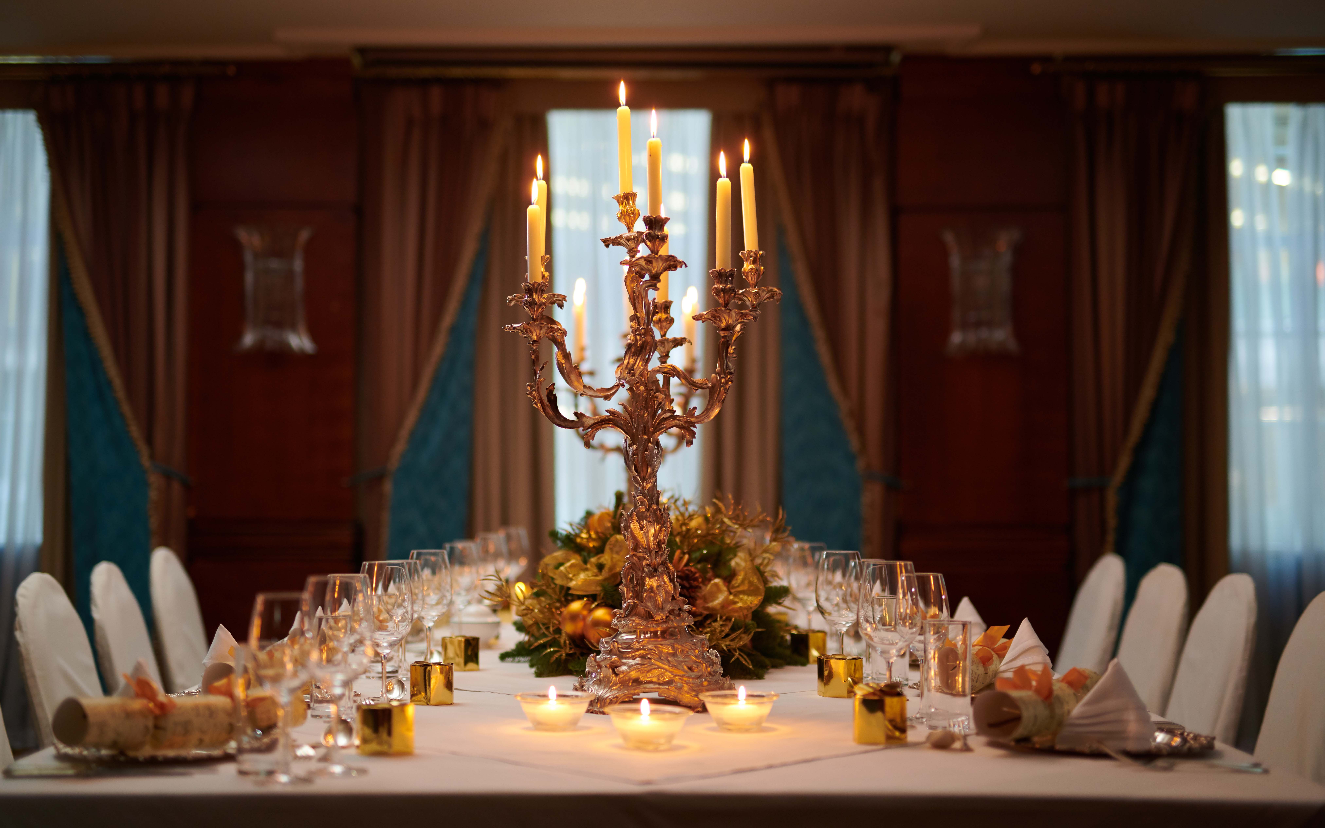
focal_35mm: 51
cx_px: 663
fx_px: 1842
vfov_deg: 25.3
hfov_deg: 39.6
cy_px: 395
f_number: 1.8
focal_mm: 50
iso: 500
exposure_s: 1/80
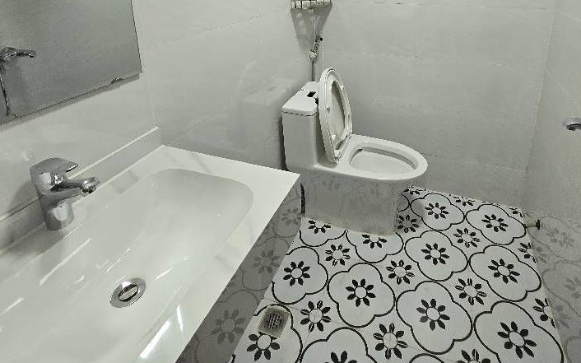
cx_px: 337
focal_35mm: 20
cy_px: 58
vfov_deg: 54.3
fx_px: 317
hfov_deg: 84.4
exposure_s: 1/50
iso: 125
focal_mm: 1.7
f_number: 2.2
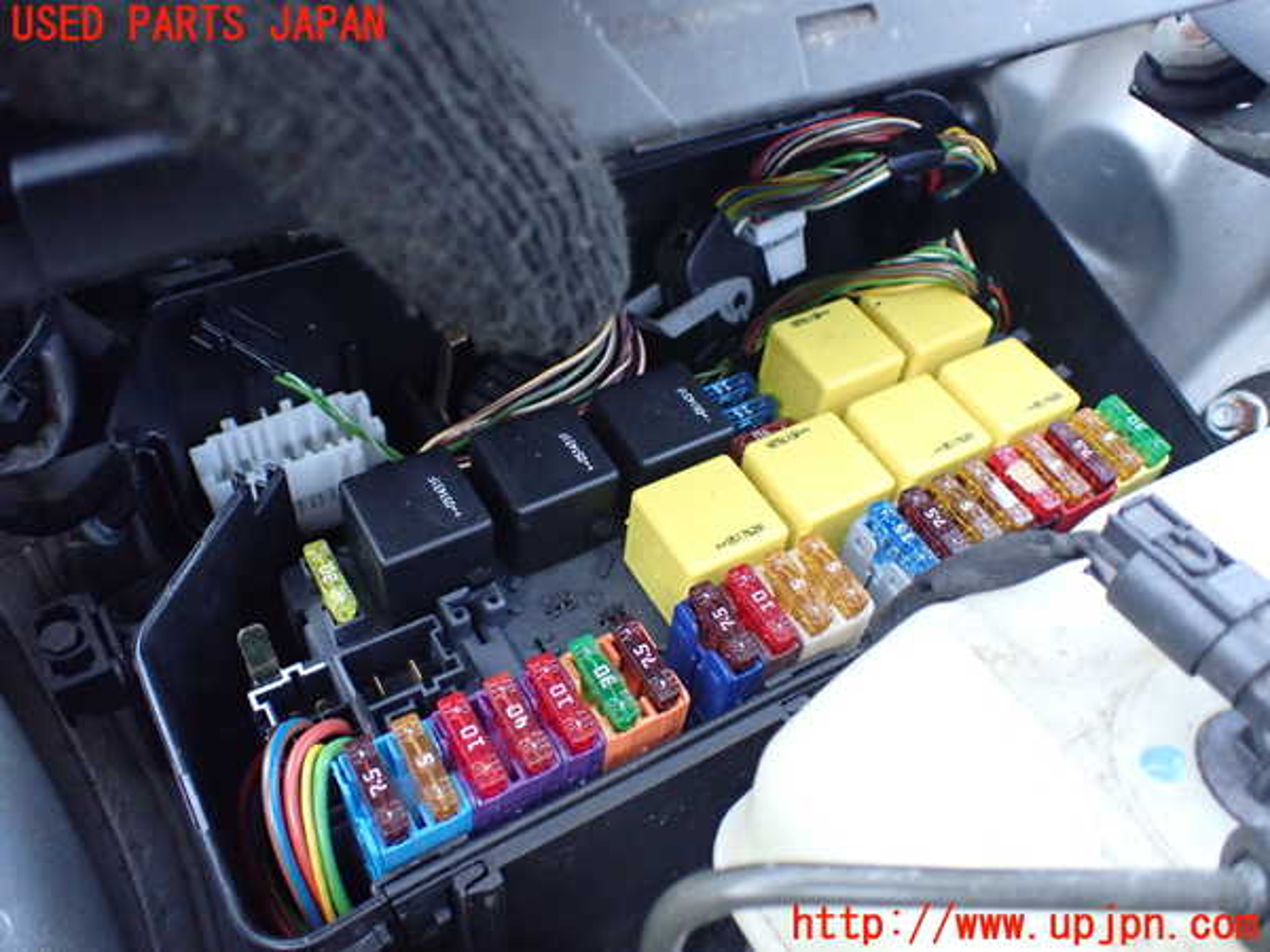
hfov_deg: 60.0
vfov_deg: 46.8
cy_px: 476
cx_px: 635
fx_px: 1101
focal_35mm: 30
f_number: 2.3
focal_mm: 5.4
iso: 800
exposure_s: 1/125
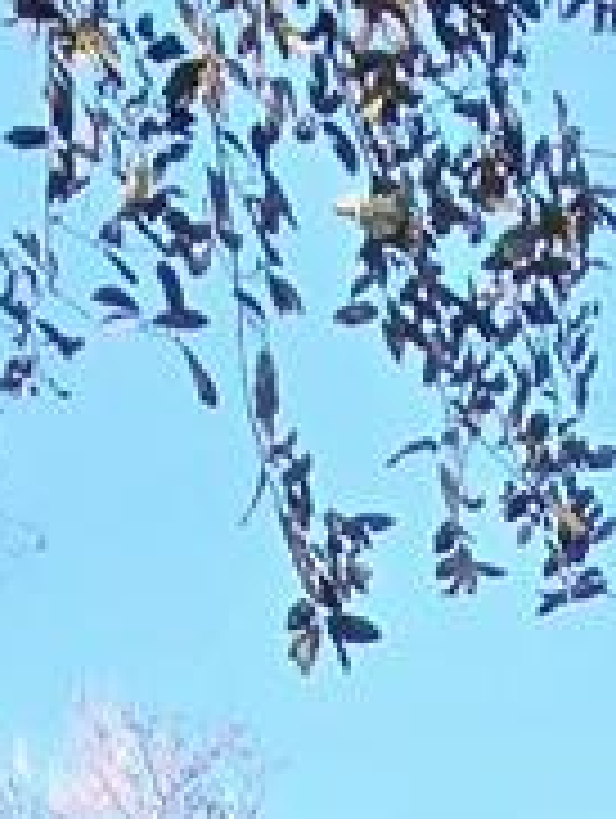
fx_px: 2699
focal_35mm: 114
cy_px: 2682
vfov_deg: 10.2
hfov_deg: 11.4
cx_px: 1344
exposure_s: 1/186
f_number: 2.2
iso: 50
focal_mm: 2.2
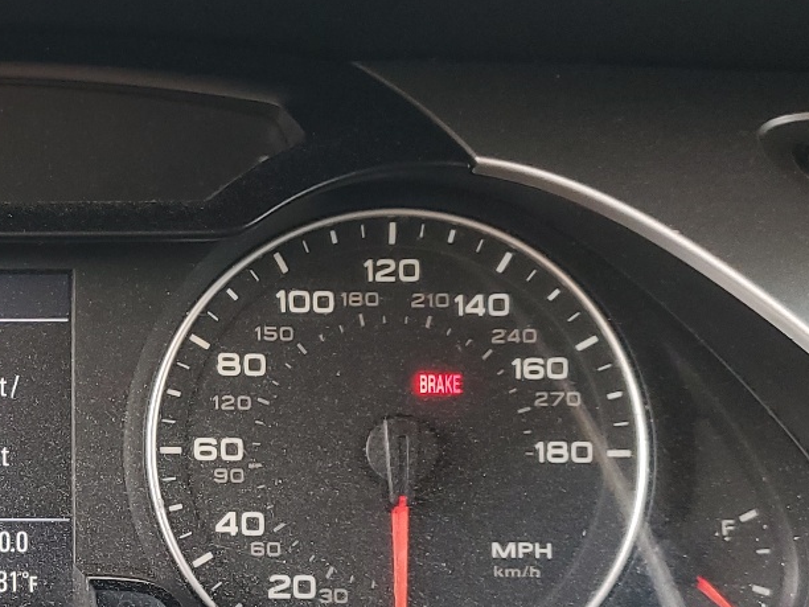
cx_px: -61
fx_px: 1589
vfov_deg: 21.6
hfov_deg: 26.5
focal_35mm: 68
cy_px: 311
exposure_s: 1/120
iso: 81
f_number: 1.5
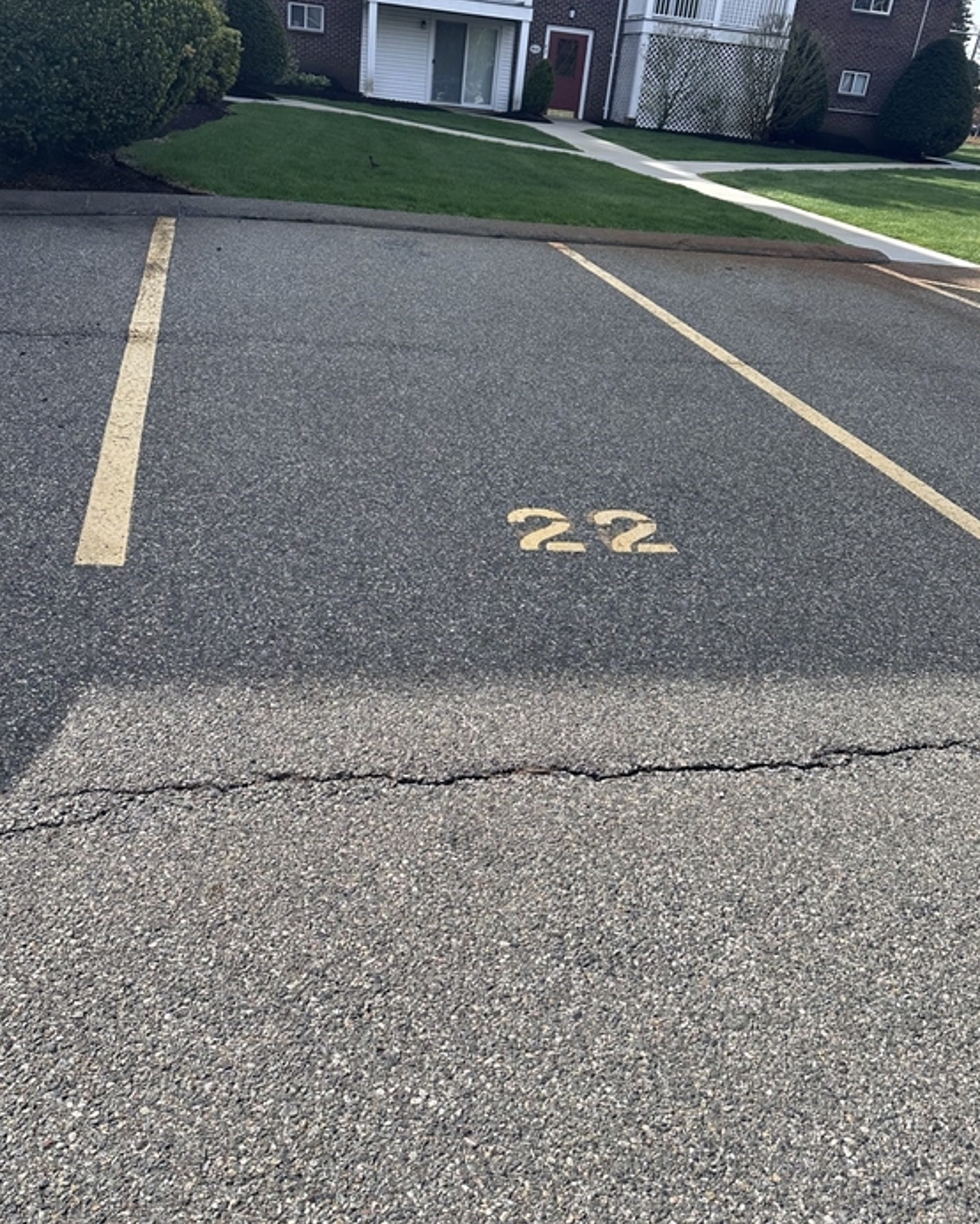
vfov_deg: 65.9
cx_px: 481
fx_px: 942
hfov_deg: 54.9
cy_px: 552
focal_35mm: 26
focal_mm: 6.86
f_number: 1.78
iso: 80
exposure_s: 1/2252
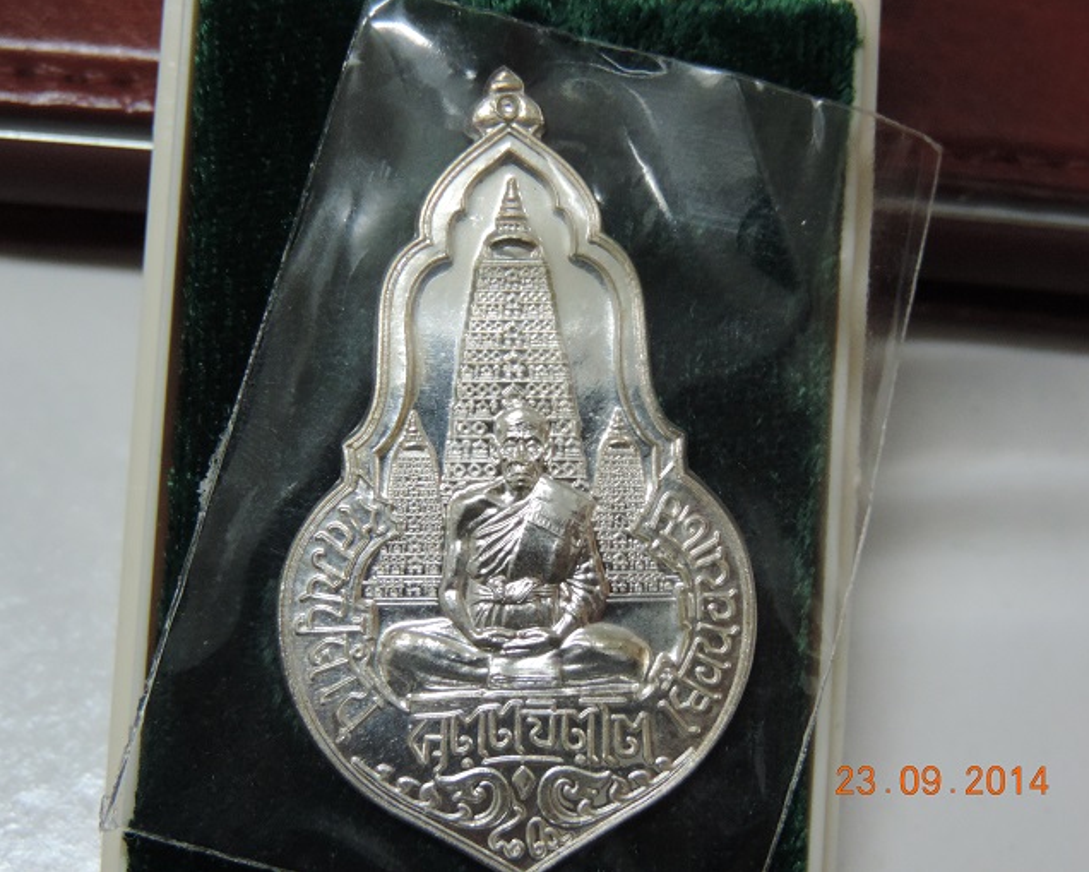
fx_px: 2547
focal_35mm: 79
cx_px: 515
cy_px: 433
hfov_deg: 24.1
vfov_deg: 19.4
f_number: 3.9
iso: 720
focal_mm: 13.3
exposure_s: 1/25
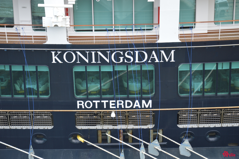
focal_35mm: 112
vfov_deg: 12.2
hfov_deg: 18.2
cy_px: 80
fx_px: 746
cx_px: 120
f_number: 5.6
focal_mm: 75
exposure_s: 1/125
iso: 100
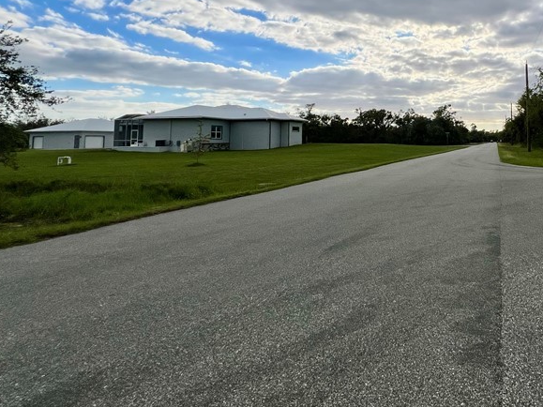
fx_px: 361
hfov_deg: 66.7
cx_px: 439
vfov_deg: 56.5
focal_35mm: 23
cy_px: 112
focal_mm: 1.57
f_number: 1.8
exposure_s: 1/2801
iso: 32
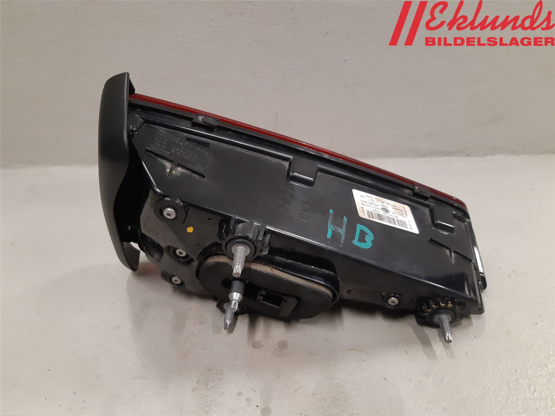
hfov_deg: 67.3
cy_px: 208
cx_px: 278
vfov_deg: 53.1
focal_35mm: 26
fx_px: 417
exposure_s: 1/50
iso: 250
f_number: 1.7
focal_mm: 3.93
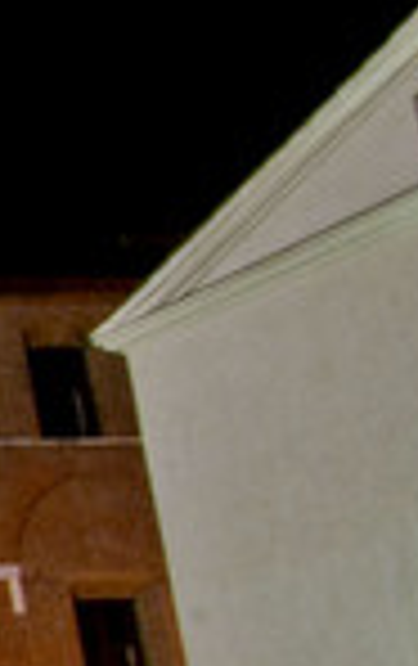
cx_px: -1312
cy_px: 531
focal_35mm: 91
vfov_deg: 22.5
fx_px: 1648
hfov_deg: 7.9
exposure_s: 30
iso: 200
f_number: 22
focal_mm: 11
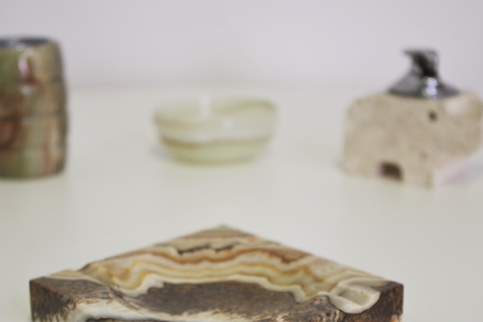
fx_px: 1060
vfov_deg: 17.2
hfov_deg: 25.7
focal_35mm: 79
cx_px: 229
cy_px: 221
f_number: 4.5
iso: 400
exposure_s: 1/80
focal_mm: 37.5
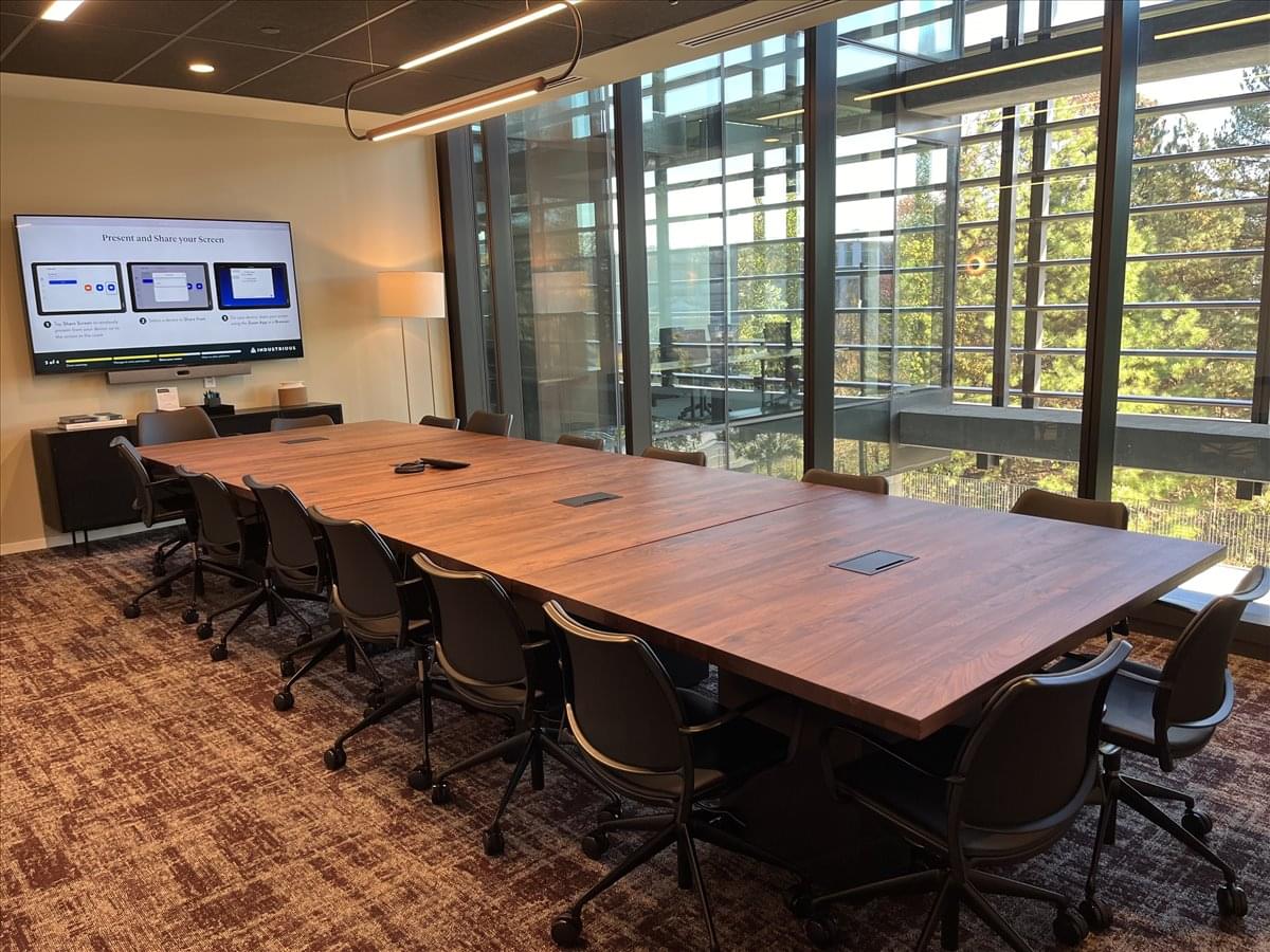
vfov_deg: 53.1
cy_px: 476
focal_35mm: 26
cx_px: 635
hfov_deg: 67.3
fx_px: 954
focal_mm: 5.1
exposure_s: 1/120
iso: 125
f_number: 1.6
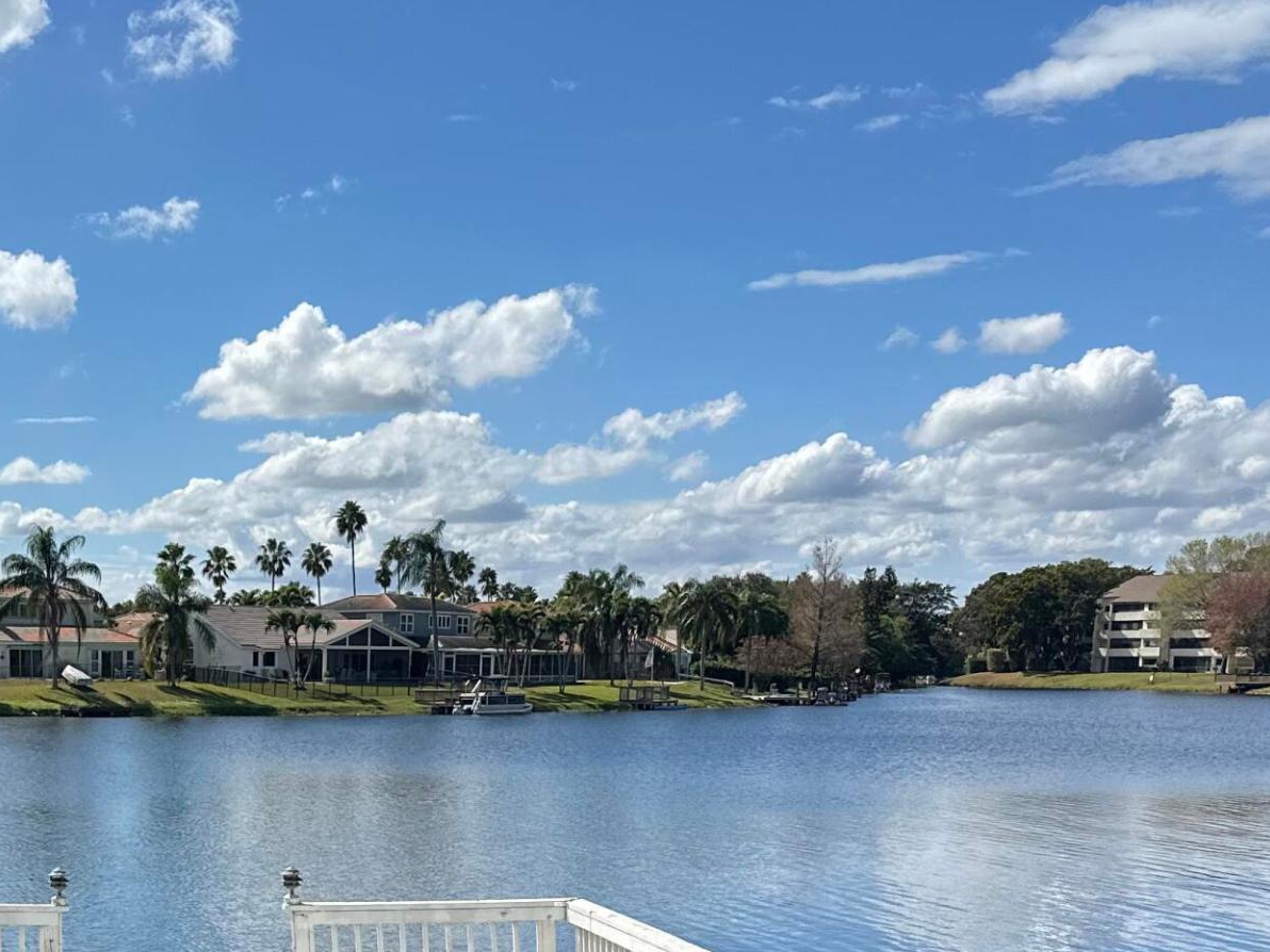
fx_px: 2128
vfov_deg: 23.7
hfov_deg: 31.9
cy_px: 1030
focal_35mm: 58
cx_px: 176
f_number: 1.78
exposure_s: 1/7042
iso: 80
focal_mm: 6.86
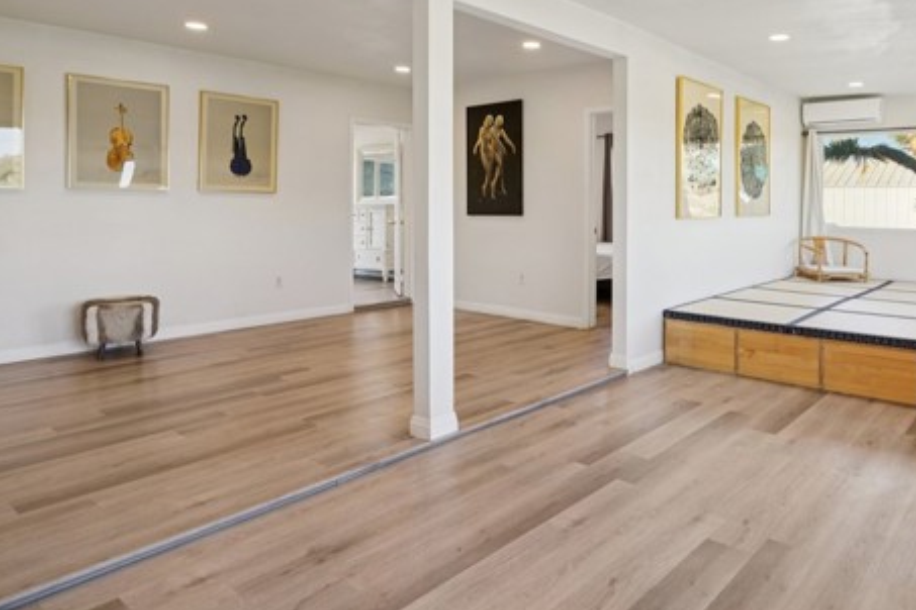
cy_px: 214
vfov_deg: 52.3
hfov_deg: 72.5
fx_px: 611
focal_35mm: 24
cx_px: 574
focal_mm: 17
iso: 200
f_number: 8
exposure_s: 1/30
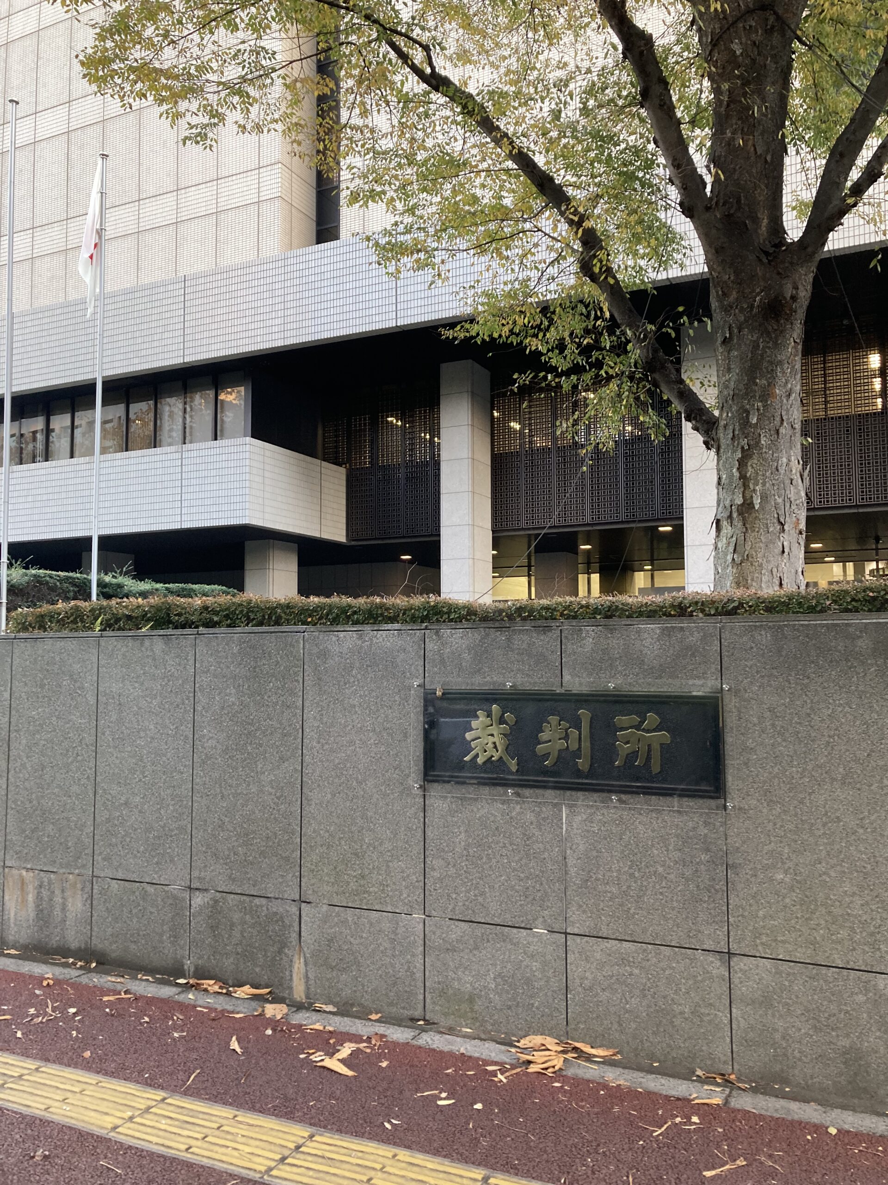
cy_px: 592
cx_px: 444
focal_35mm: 28
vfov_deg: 63.4
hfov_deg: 49.7
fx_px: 958
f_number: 1.8
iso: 125
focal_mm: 3.99
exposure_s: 1/60
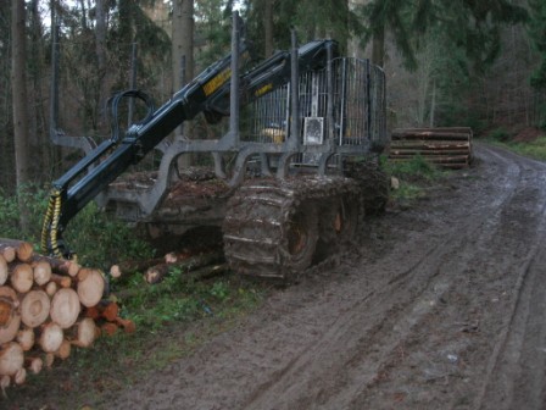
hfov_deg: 49.0
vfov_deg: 37.7
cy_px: 205
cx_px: 273
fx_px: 599
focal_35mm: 38
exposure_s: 1/60.1
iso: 200
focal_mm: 7.8
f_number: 2.8
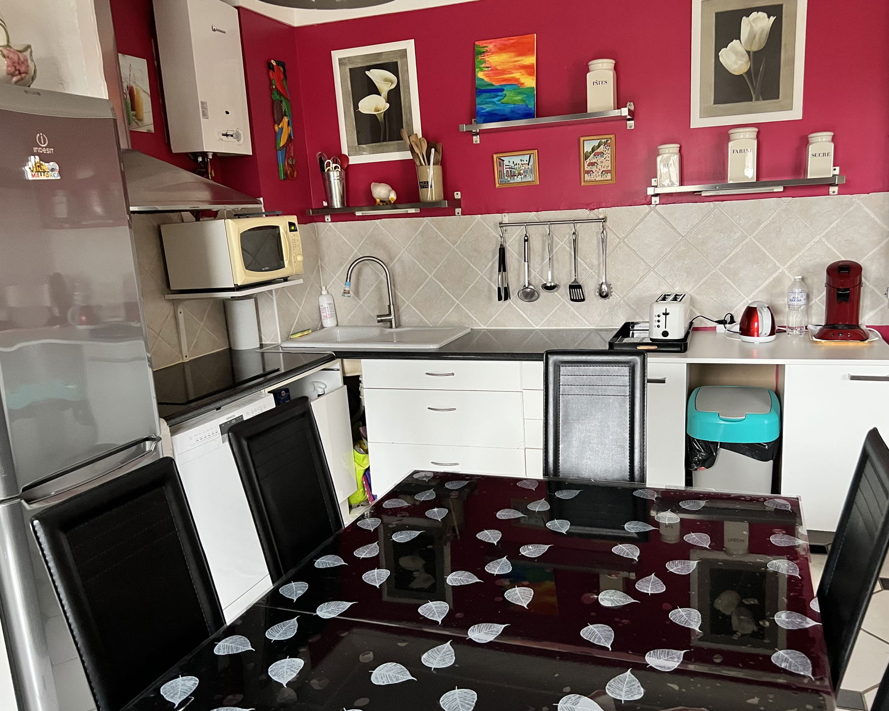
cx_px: 484
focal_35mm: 28
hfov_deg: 62.1
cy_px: 367
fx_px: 737
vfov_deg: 51.5
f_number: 1.5
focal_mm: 5.7
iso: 320
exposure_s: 1/60
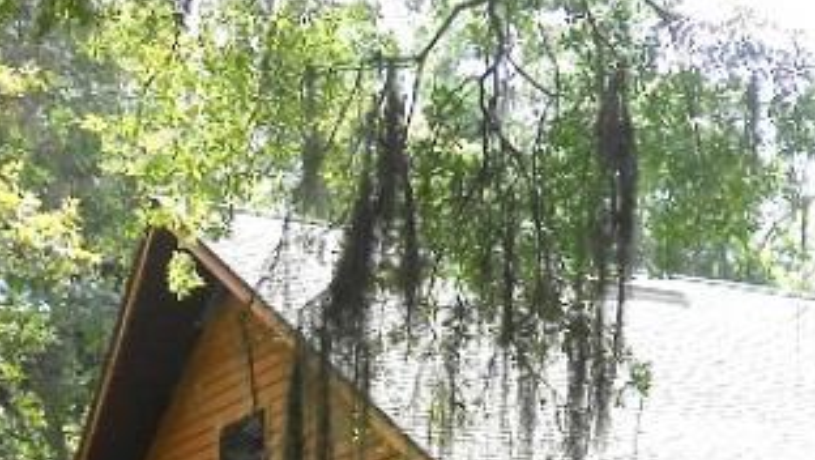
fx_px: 2011
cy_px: 448
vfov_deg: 12.9
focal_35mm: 93
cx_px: 993
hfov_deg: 21.2
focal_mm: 4.6
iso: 80
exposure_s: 1/200
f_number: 3.5
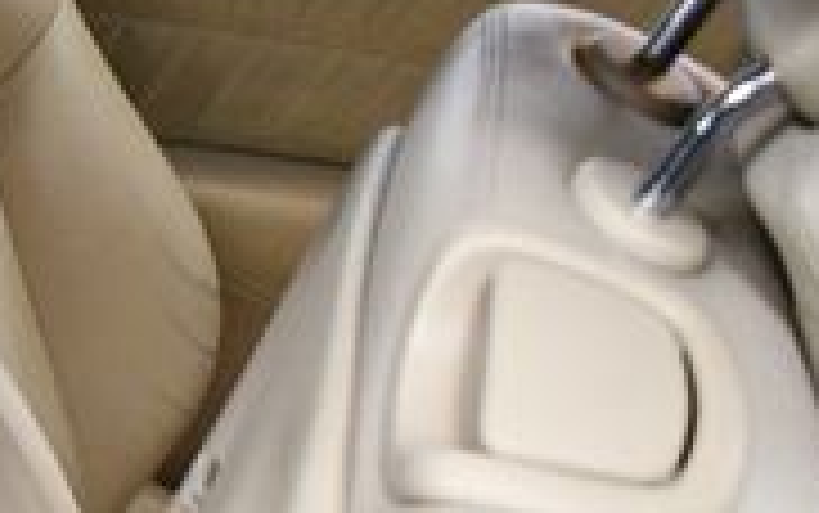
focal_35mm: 129
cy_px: 328
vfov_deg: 10.2
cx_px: -594
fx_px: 2881
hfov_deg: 14.5
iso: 1250
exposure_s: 1/125
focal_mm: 18
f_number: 3.5
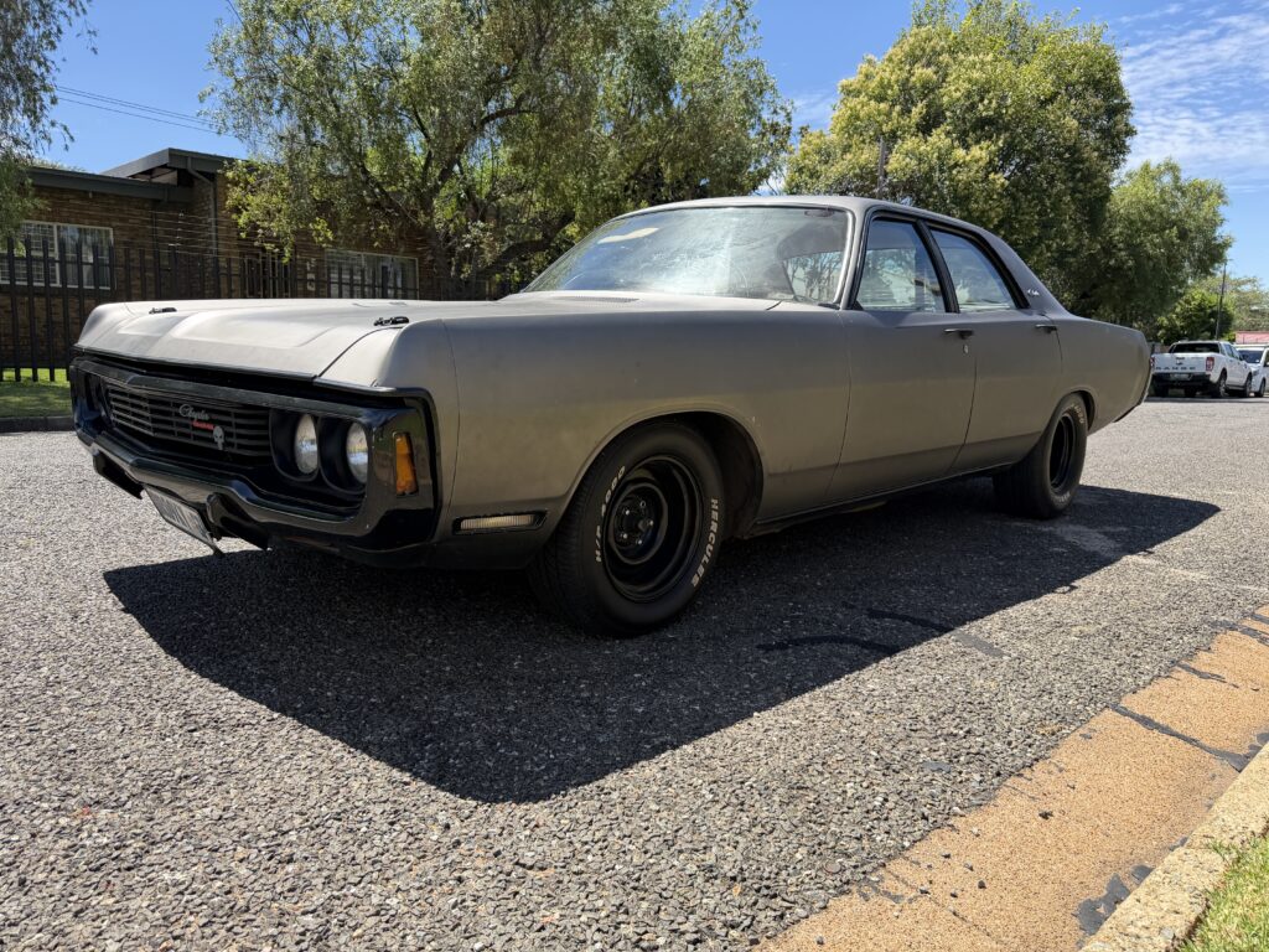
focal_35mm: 24
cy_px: 476
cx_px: 634
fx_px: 880
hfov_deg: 71.6
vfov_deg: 56.8
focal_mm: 6.76
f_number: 1.78
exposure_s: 1/2370
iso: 100
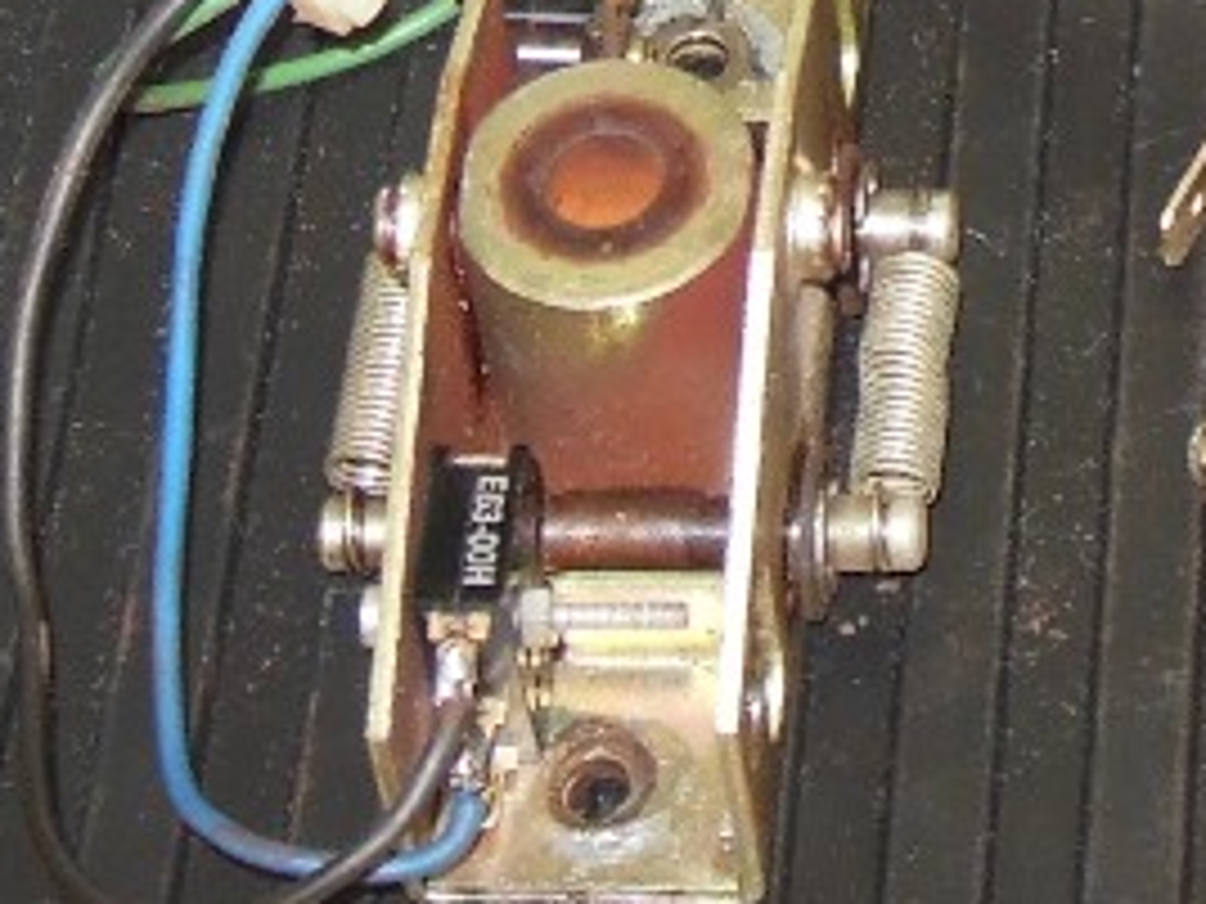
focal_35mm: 72
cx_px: 788
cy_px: 333
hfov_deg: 26.9
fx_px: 2508
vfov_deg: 20.4
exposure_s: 1/30
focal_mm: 7.7
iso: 200
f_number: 3.8
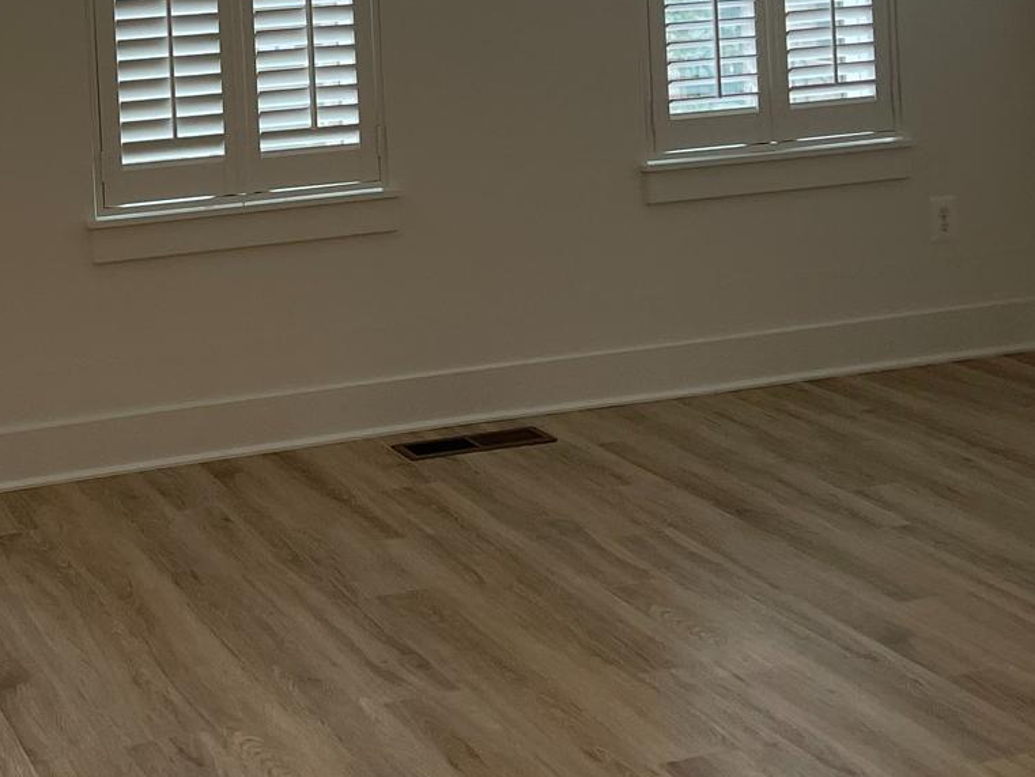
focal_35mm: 70
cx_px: 177
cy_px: -80
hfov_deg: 27.1
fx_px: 2093
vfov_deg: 20.1
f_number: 1.6
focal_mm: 5.1
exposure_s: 1/120
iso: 100
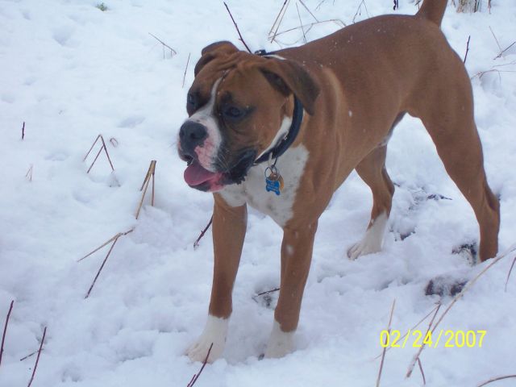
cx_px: 258
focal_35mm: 122
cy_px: 194
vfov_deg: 12.1
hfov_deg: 16.1
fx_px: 1819
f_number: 4
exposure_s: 1/350
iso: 80
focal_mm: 21
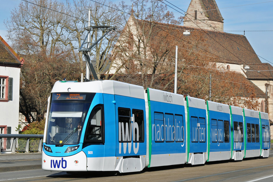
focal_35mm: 108
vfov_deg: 12.7
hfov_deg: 18.9
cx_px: 140
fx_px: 818
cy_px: 82
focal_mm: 56
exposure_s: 1/1000
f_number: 5.6
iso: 200
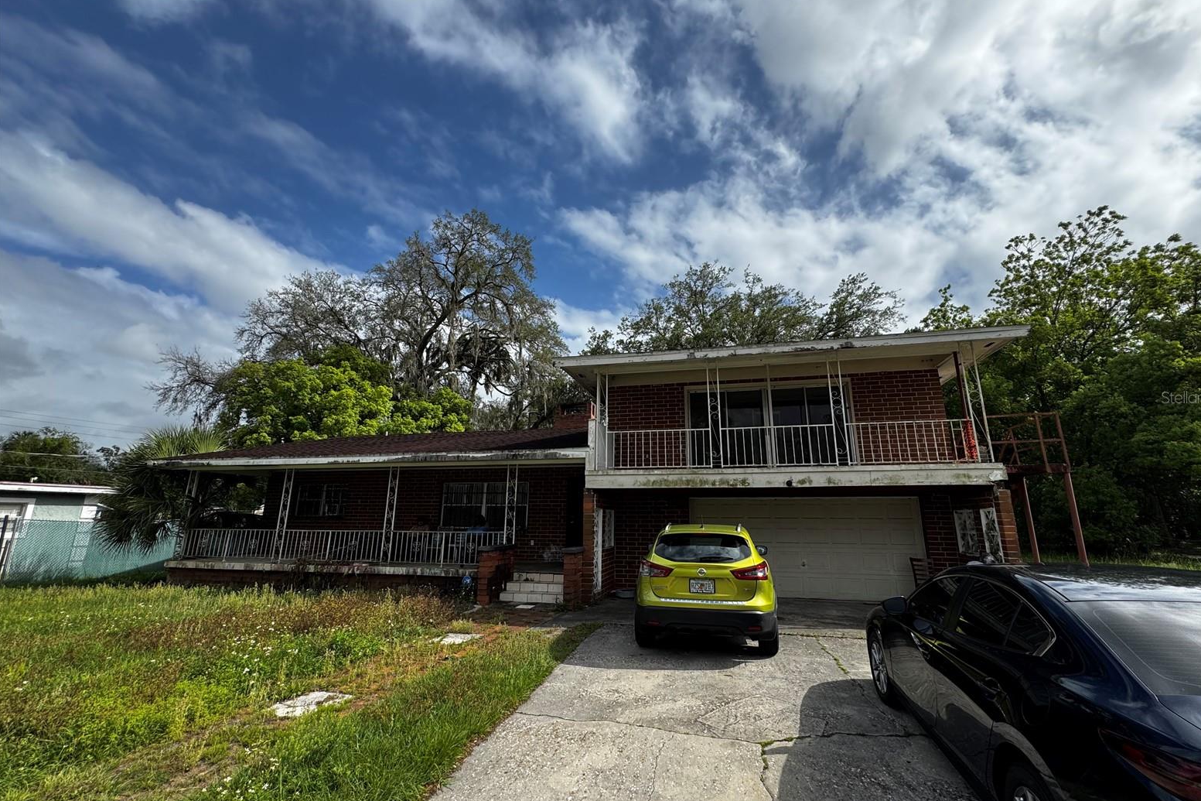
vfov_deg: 77.3
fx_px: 500
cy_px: 397
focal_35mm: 15
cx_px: 616
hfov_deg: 100.4
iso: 50
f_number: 2.2
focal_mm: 2.22
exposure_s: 1/2028
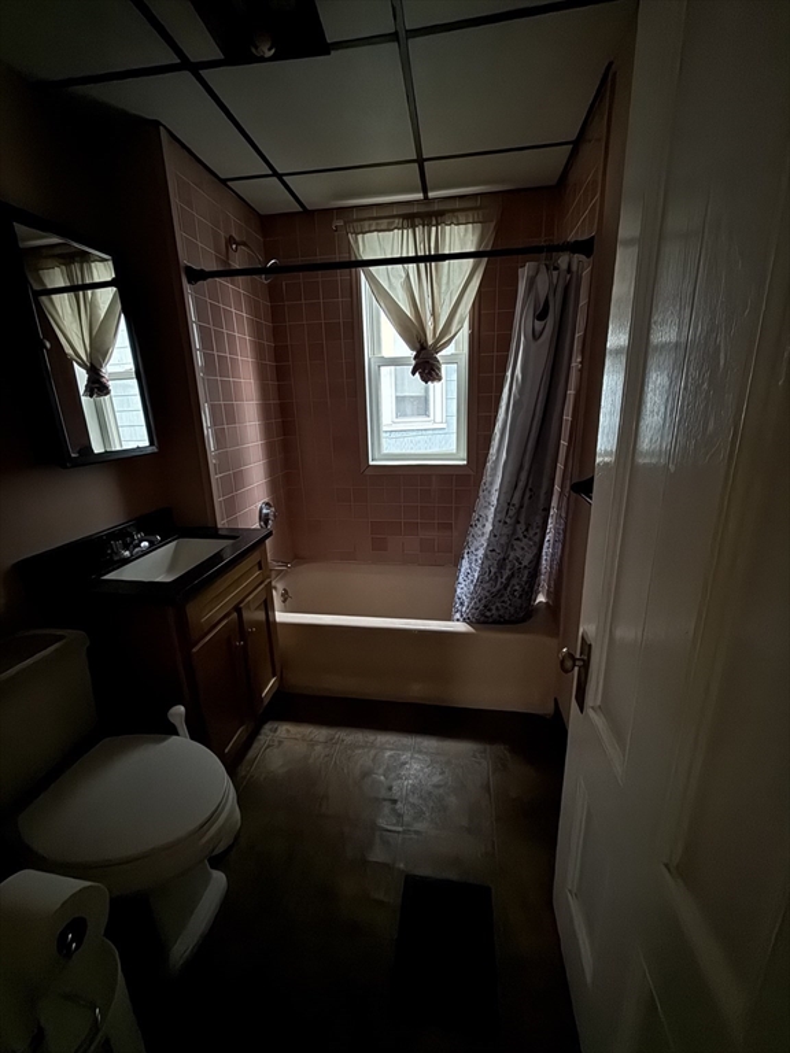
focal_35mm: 14
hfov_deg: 85.7
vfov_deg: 102.1
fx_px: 426
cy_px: 526
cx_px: 395
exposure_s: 1/9
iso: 2500
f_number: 2.2
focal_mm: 2.22
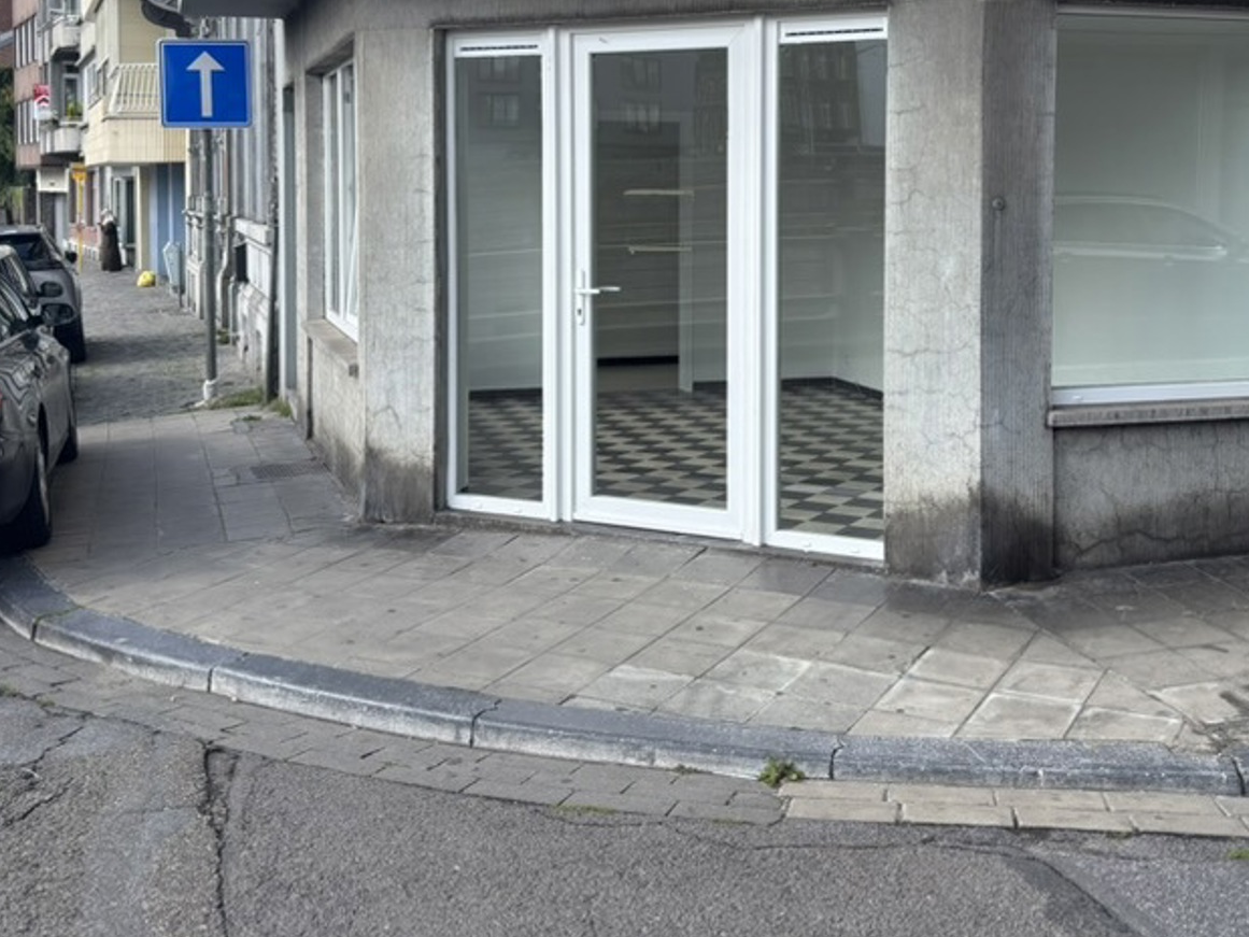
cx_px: 680
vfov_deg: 33.1
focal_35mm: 43
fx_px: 1552
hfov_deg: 43.8
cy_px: 255
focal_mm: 5.96
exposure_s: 1/978
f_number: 1.6
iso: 50
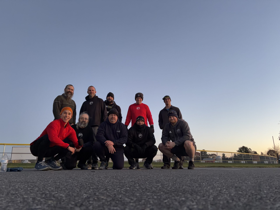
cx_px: 140
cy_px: 105
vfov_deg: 53.1
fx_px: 210
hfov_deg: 67.3
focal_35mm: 26
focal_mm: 5.96
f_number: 1.6
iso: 640
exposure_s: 1/33
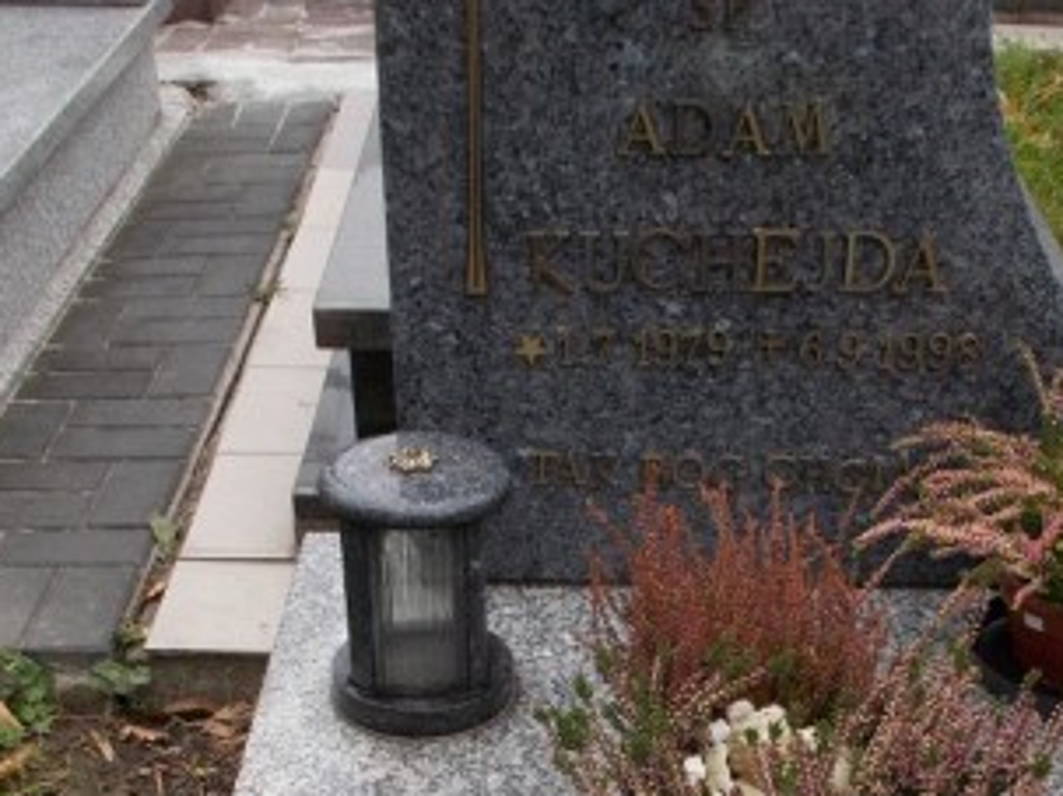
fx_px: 1688
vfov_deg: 25.3
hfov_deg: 34.9
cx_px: 600
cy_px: 785
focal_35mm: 55
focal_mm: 4.6
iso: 80
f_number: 3.2
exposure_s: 1/80
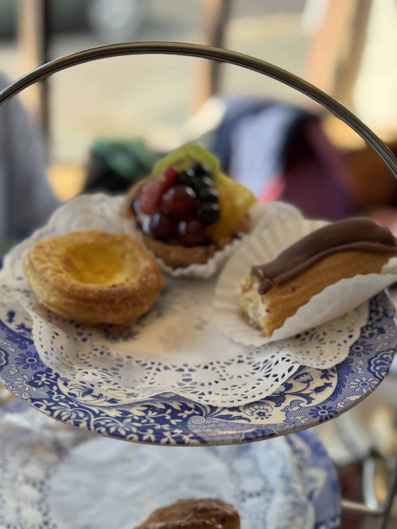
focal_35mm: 48
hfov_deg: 30.3
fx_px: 734
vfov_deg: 39.7
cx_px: 198
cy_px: 264
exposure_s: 1/227
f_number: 1.8
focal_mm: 6.8
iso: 64
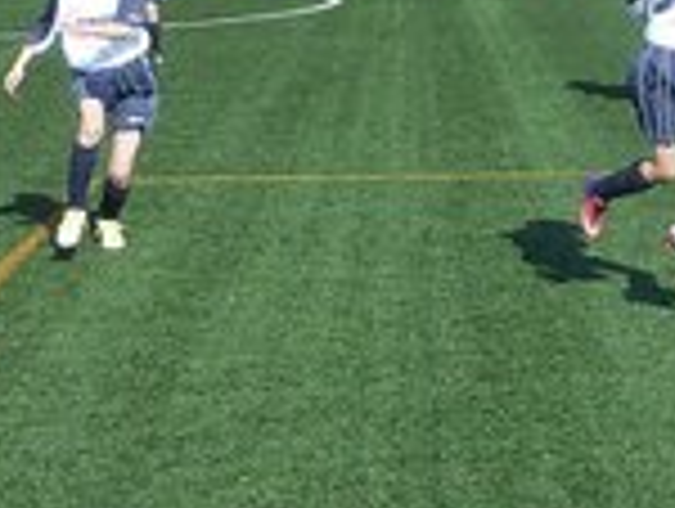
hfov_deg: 13.7
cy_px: -178
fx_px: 2637
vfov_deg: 10.7
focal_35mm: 135
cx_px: 1008
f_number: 4
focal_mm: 4.7
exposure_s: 1/500
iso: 125
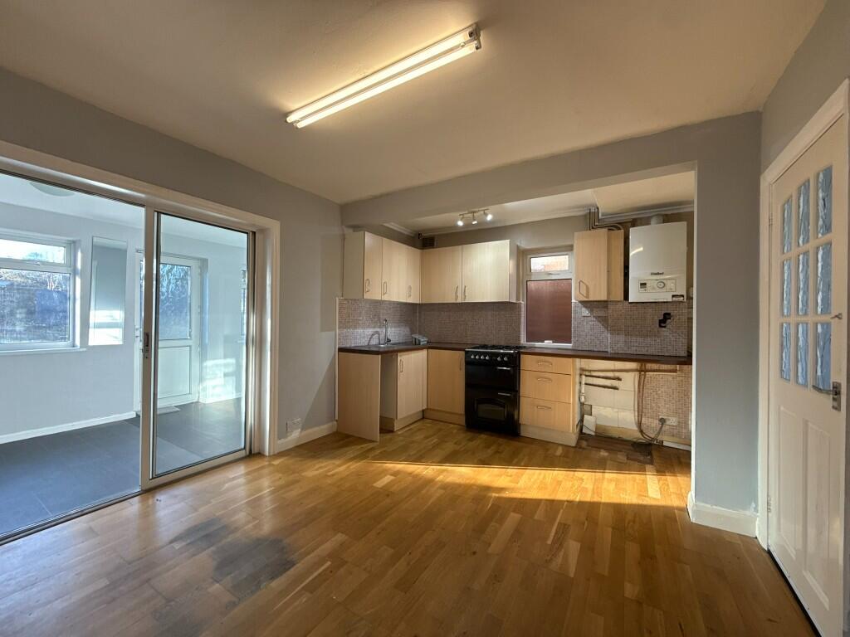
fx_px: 344
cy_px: 318
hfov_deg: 102.1
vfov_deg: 85.7
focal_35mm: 14
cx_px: 425
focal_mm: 2.22
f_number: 2.2
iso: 160
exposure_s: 1/100
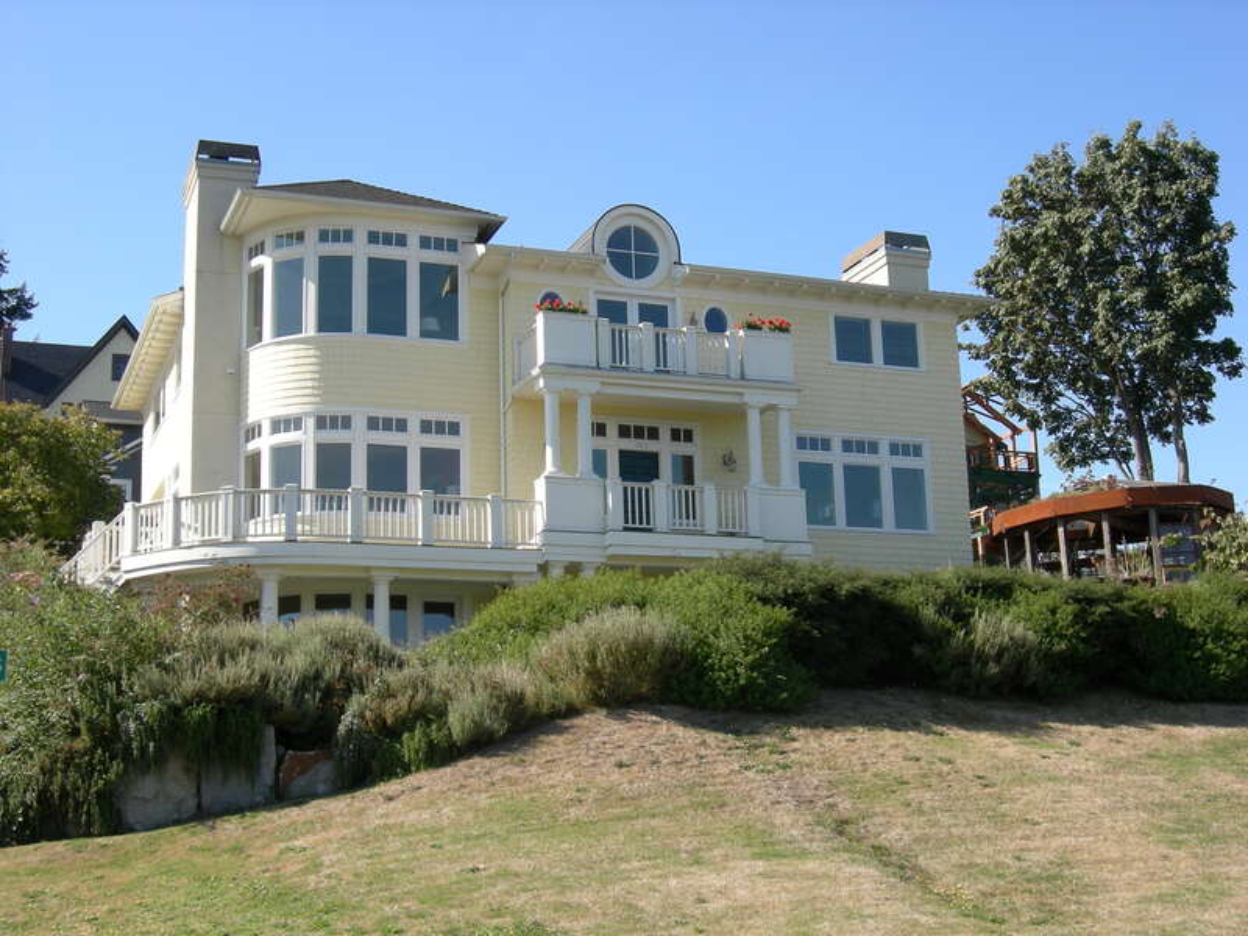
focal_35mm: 50
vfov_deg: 29.1
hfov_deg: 38.2
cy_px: 468
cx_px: 624
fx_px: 1803
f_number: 5.5
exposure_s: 1/194
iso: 64
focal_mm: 10.4
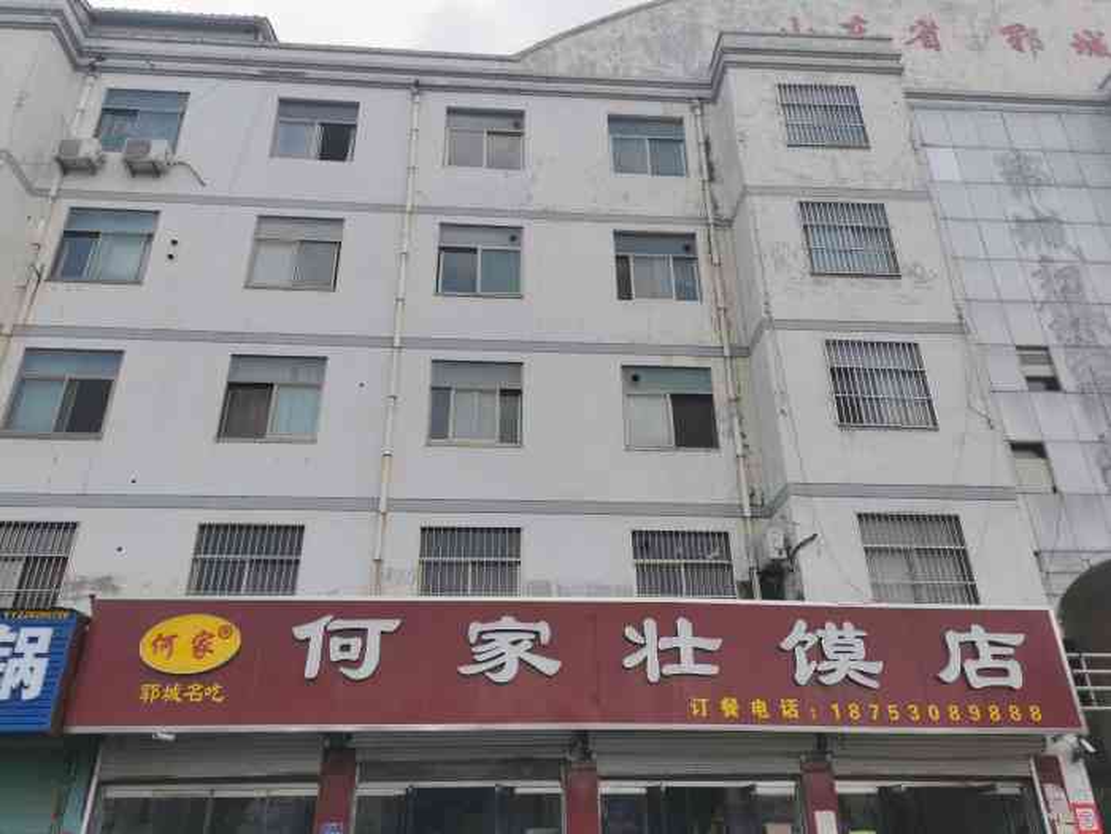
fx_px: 867
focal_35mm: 27
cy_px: 417
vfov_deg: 51.4
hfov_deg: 65.3
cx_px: 556
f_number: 1.8
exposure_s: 1/2000
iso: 50
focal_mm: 5.58
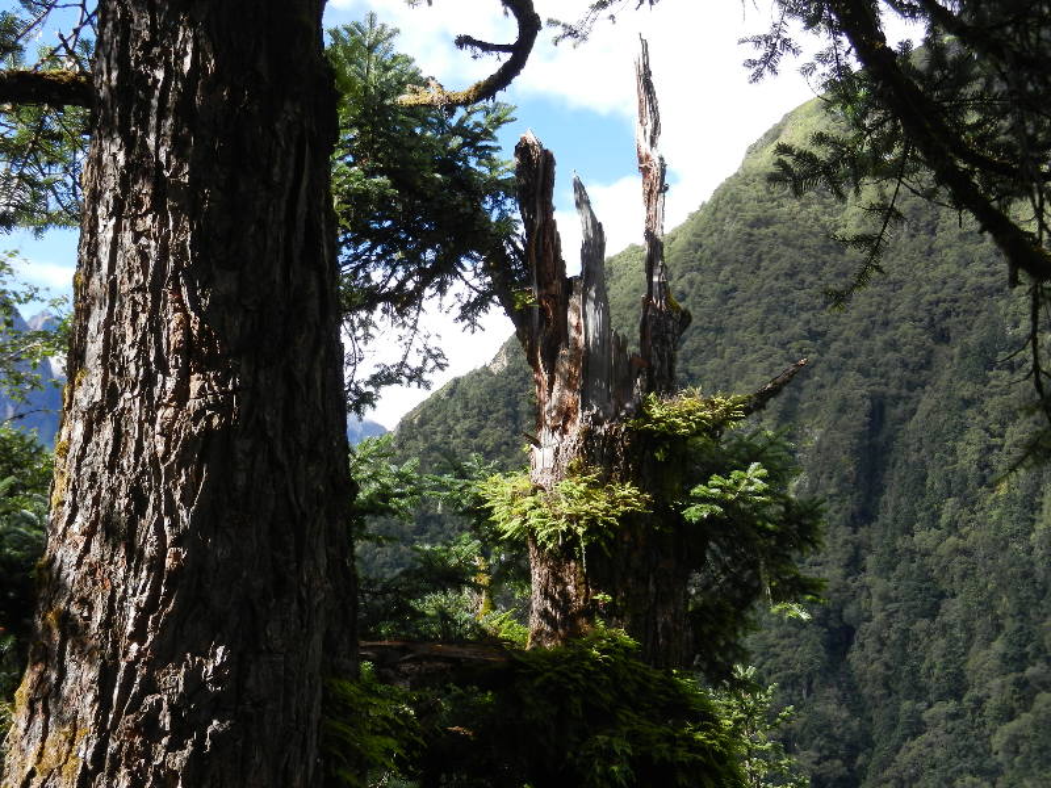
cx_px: 526
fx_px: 1366
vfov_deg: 32.2
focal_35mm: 45
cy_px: 394
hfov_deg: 42.1
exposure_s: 1/320
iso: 160
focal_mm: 8.2
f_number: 4.2
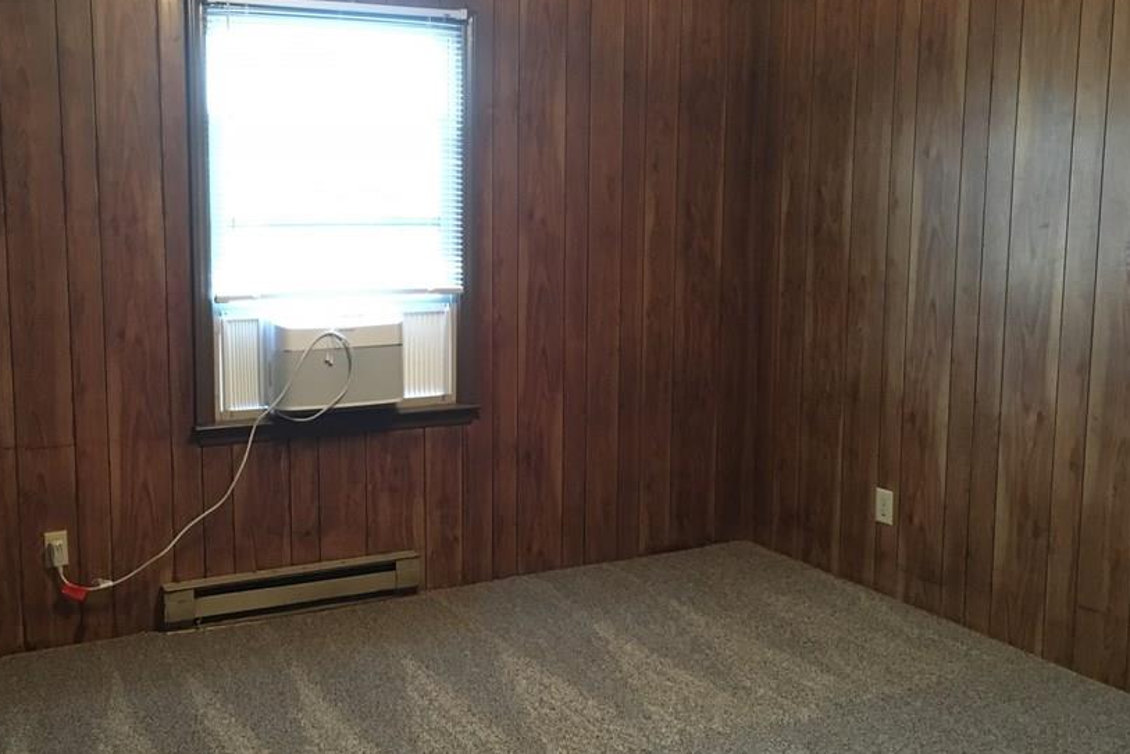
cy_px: 348
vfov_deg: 35.0
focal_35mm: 38
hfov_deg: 50.3
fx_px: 1193
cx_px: 448
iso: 250
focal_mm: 4.15
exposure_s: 1/15
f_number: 2.2
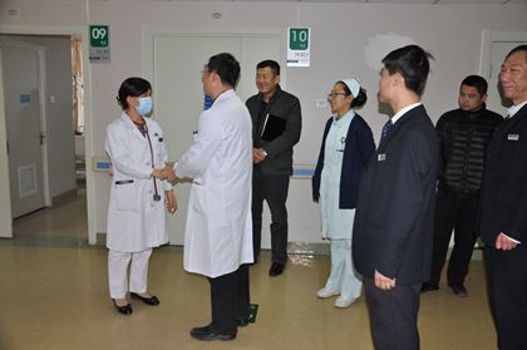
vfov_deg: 39.9
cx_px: 264
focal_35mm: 33
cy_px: 175
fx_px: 483
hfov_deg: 57.3
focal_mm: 22
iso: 400
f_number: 3.8
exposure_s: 1/60
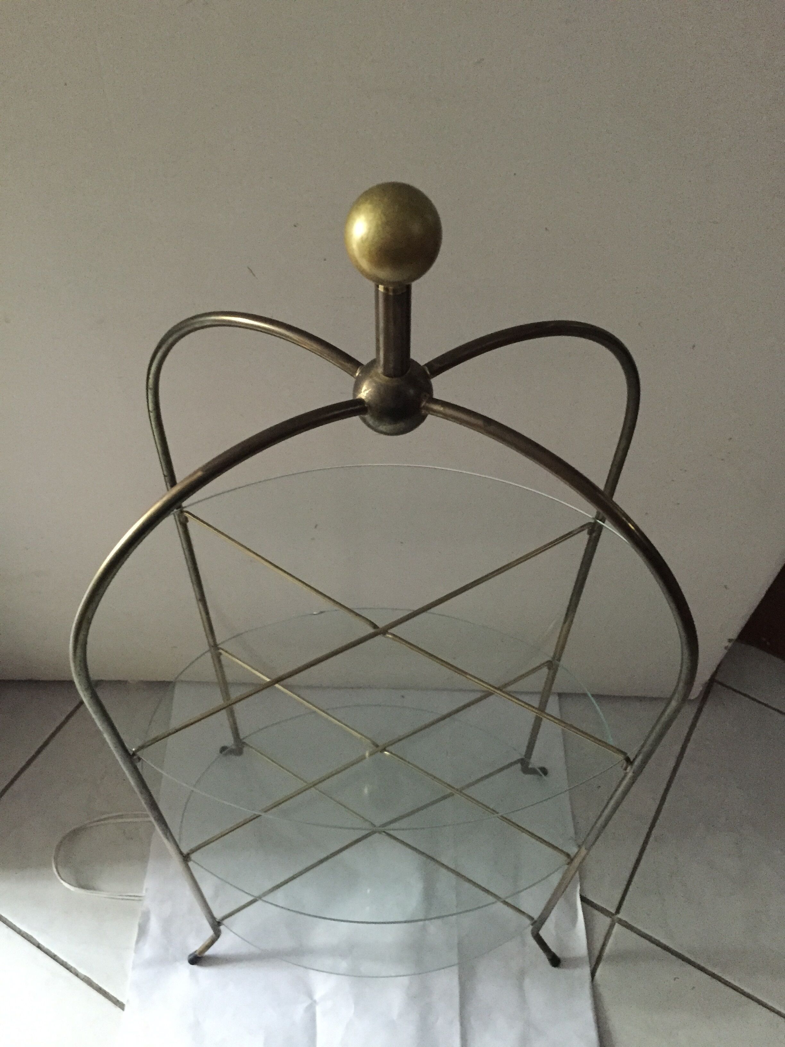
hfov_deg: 48.2
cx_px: 392
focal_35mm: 29
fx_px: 877
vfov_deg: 61.7
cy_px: 524
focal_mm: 4.15
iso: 400
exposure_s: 1/15
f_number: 2.2
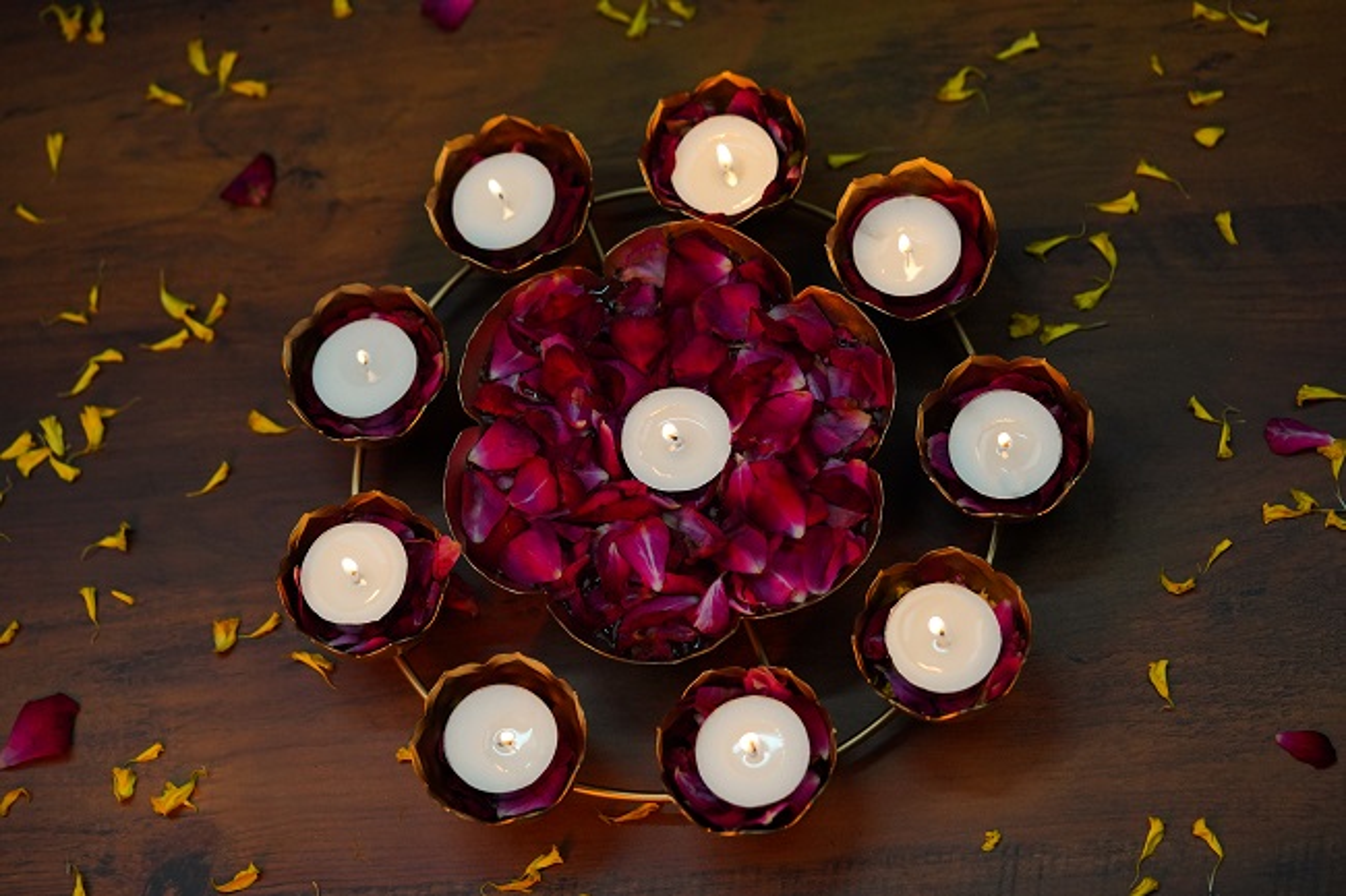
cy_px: 448
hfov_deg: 22.6
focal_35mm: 90
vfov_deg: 15.2
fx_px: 3364
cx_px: 673
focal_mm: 90
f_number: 3.5
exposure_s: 1/640
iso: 2500
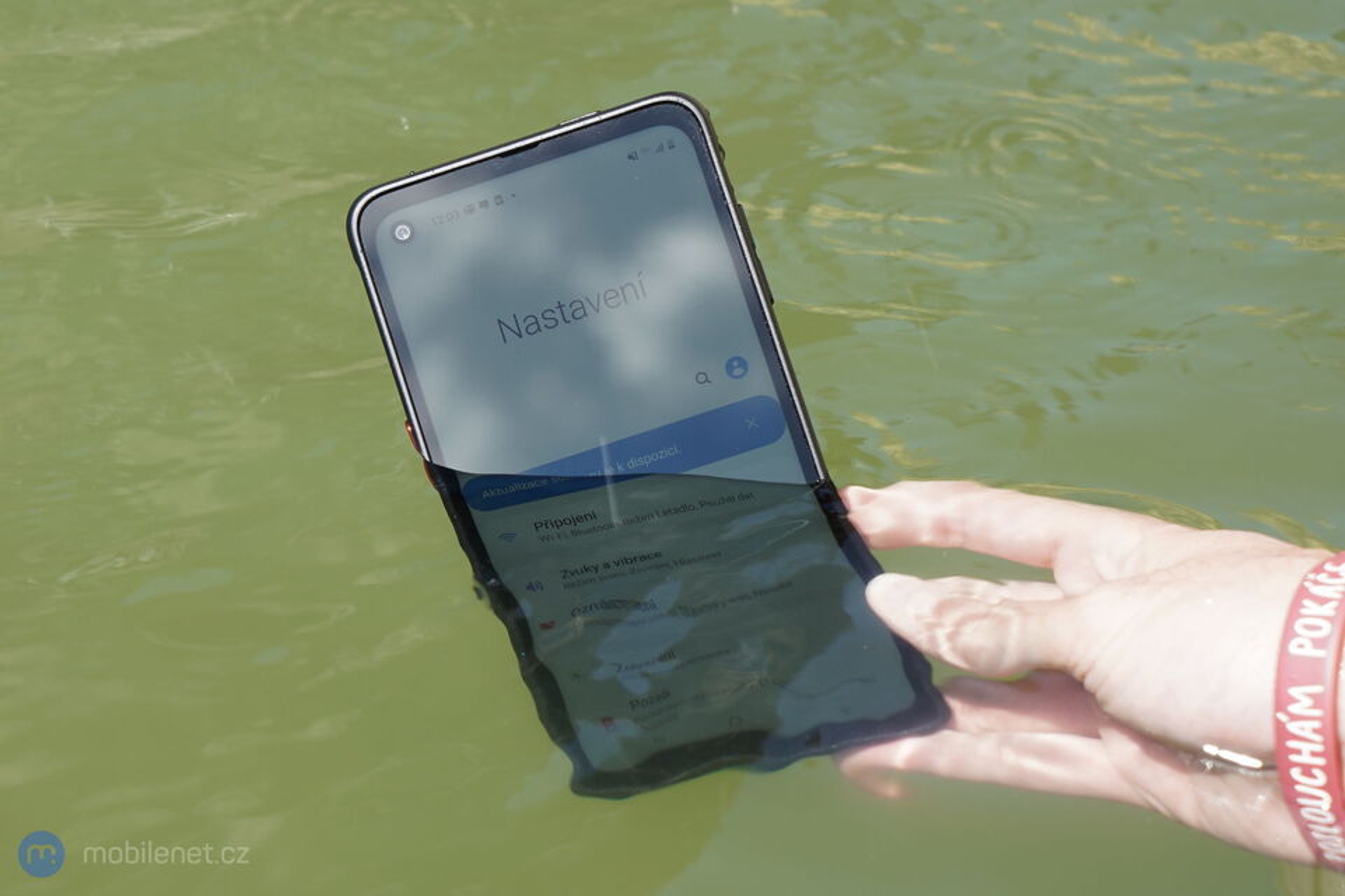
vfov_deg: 19.4
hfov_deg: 28.9
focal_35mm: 70
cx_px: 672
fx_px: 2614
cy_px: 448
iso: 100
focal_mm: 70
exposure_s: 1/160
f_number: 7.1
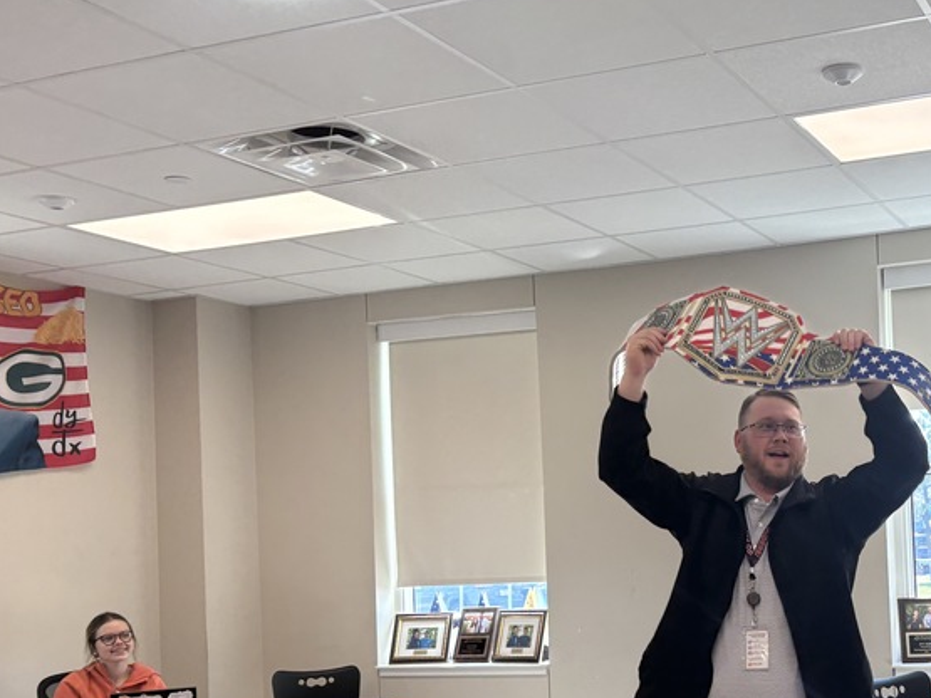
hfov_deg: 38.3
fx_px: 1291
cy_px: 502
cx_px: 735
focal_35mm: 48
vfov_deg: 29.9
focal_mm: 5.96
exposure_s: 1/123
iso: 80
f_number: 1.6
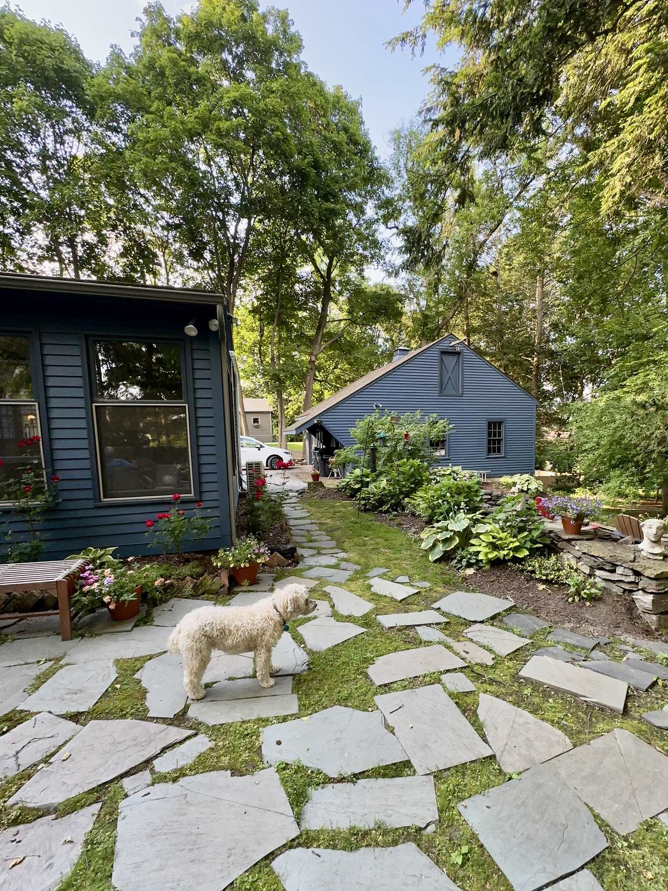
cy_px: 477
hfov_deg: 77.7
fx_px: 412
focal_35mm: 16
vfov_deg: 94.3
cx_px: 380
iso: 125
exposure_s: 1/190
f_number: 2.2
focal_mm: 2.22
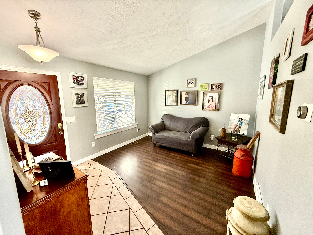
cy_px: 118
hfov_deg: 102.1
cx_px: 156
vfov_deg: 85.7
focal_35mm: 14
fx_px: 127
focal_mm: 2.22
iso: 125
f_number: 2.2
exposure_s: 1/99
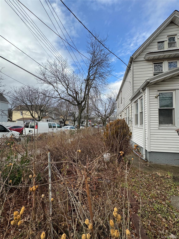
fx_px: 97
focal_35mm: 14
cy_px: 120
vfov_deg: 102.1
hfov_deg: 85.7
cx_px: 90
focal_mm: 2.22
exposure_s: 1/394
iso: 40
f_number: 2.2
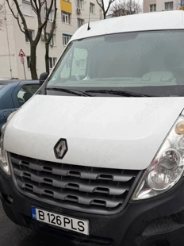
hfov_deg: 45.0
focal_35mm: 31
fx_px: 220
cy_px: 111
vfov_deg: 58.3
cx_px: 114
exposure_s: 1/1018
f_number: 1.78
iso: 80
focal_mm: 6.76
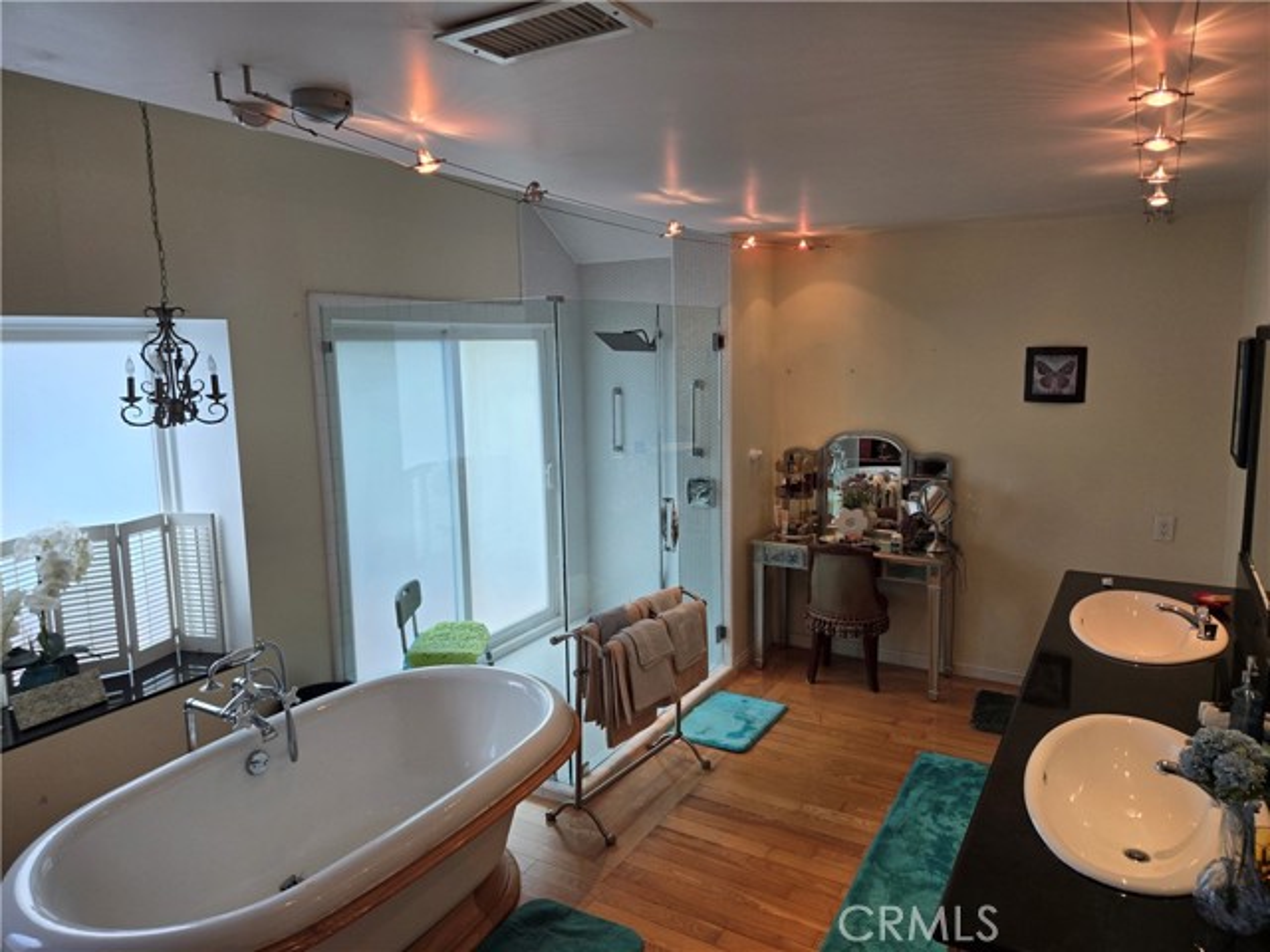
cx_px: 635
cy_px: 476
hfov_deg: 73.9
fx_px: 844
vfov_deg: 58.9
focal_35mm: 23
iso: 64
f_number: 1.8
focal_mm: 5.4
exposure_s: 1/120
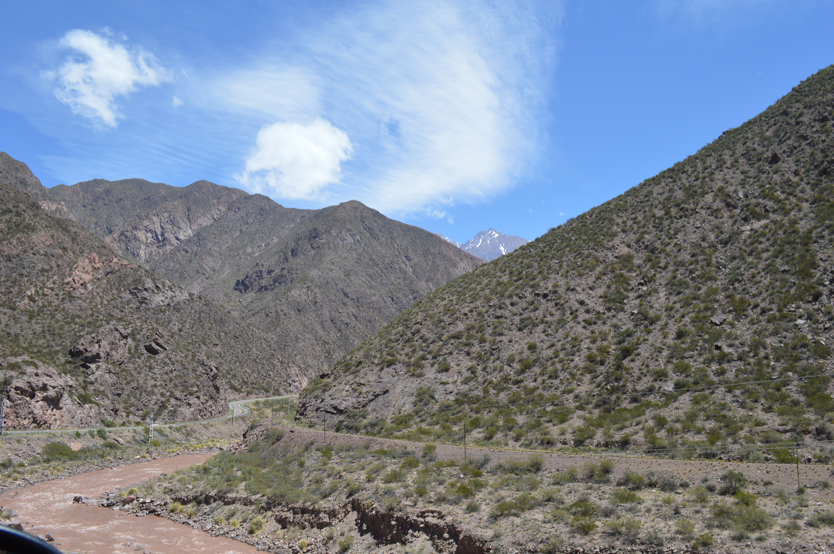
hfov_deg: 62.0
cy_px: 277
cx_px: 417
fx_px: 694
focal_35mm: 30
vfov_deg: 43.5
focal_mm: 20
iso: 100
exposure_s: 1/250
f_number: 8
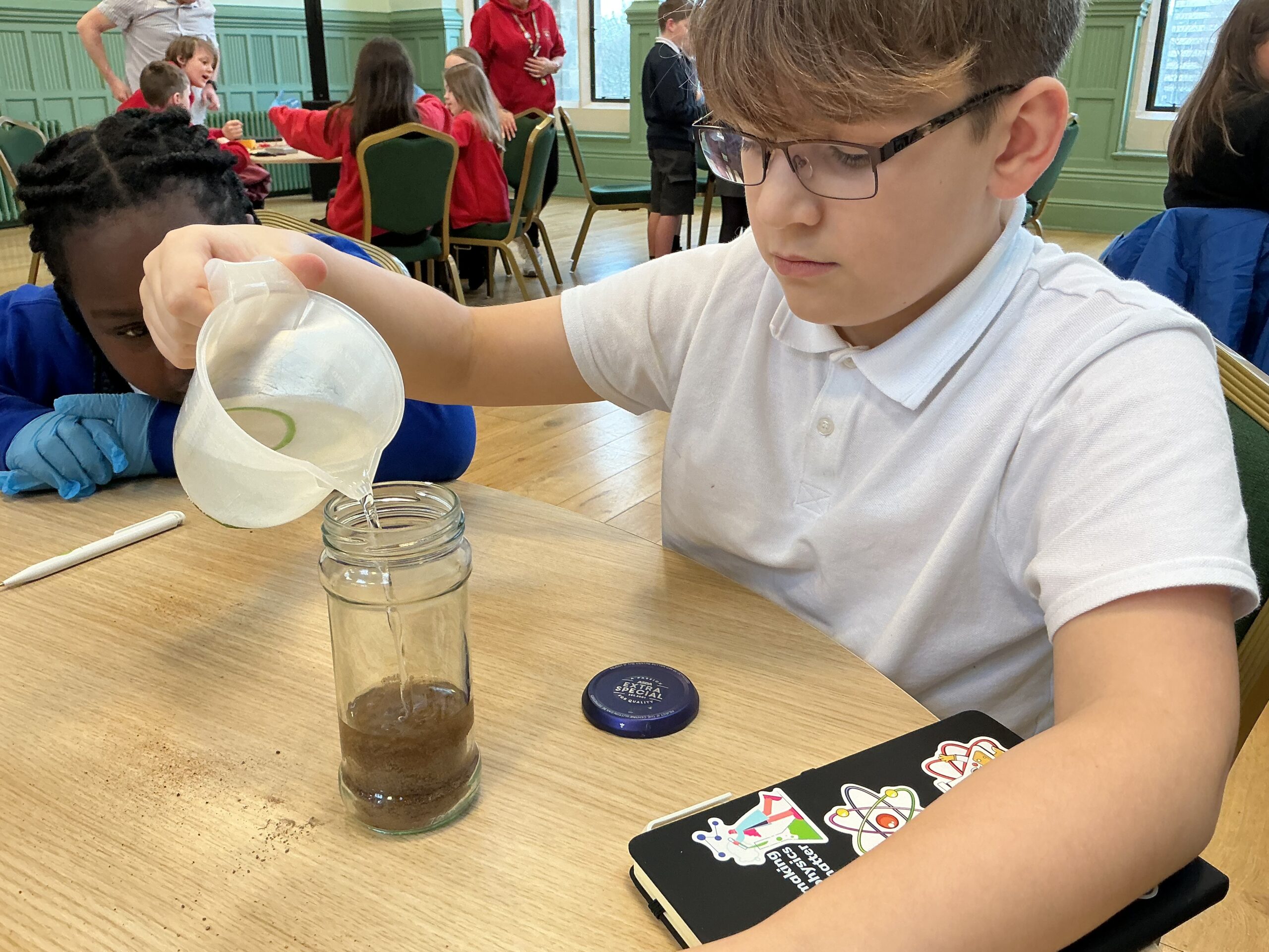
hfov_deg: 61.7
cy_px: 476
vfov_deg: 48.2
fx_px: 1063
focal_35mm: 29
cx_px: 634
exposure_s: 1/60
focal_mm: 3
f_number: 1.8
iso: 80
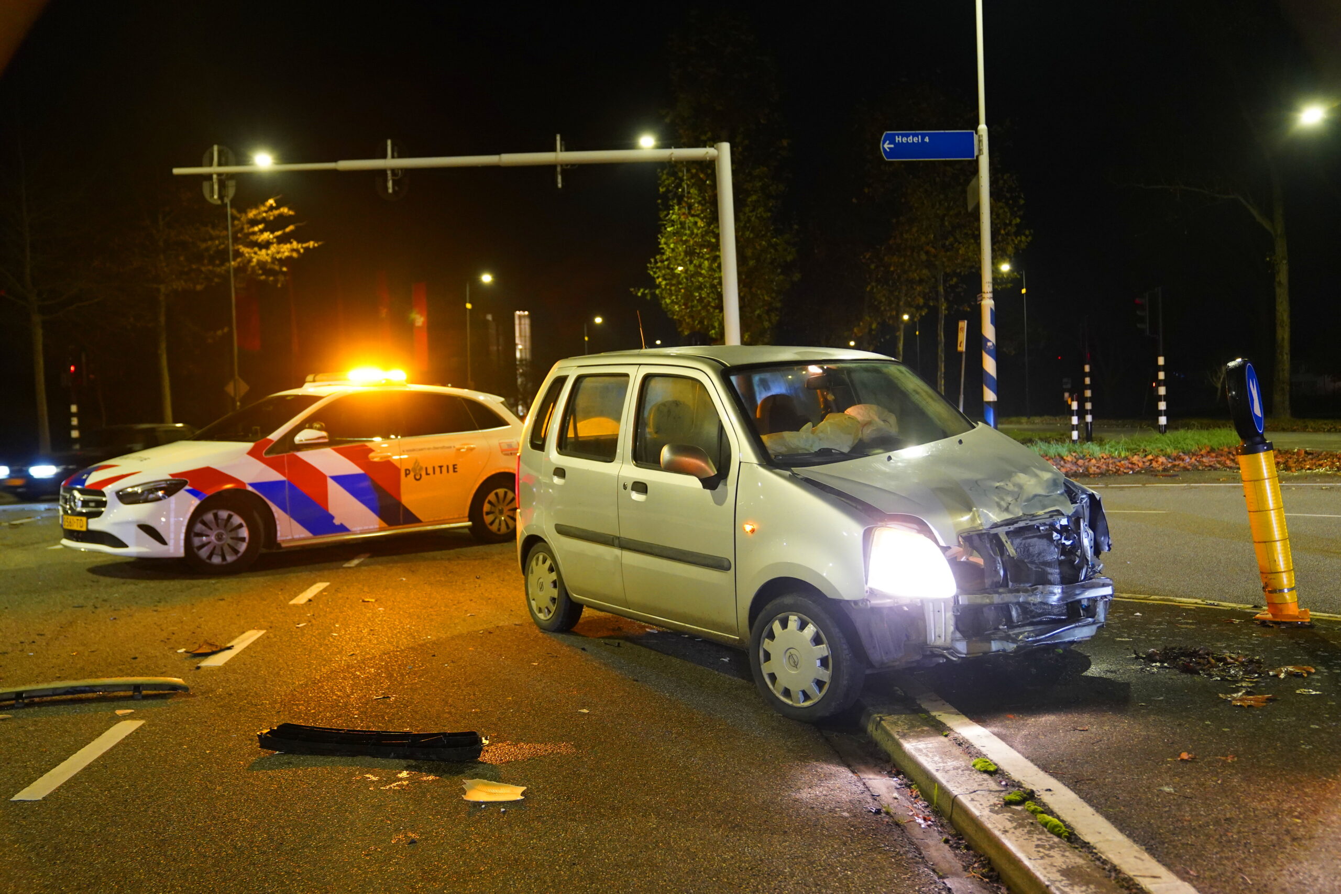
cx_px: 670
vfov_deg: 42.3
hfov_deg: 60.3
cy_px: 447
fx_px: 1155
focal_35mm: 31
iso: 4000
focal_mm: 31
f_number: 2.8
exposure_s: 1/30
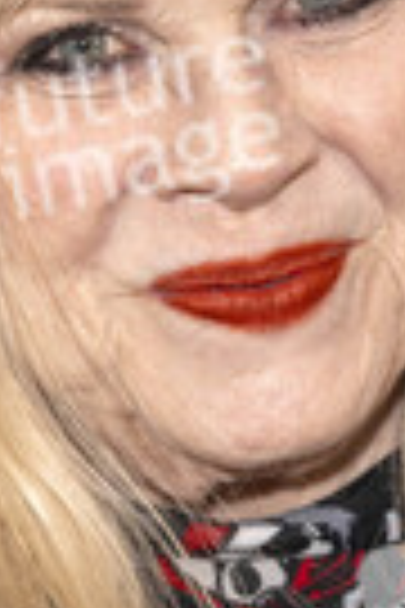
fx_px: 6007
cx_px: 180
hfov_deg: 3.9
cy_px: 369
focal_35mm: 356
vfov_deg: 5.8
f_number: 5.6
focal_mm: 120
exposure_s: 1/200
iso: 400
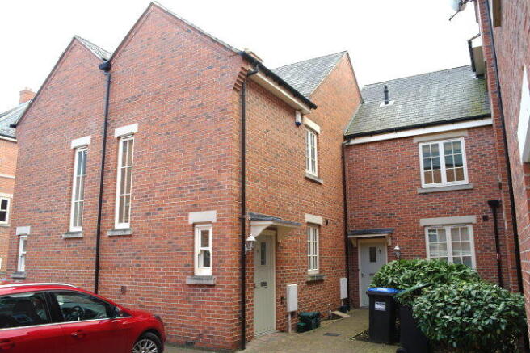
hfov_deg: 67.4
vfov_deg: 47.9
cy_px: 176
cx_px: 265
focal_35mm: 27
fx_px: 397
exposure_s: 1/50
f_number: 5
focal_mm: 18
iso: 100
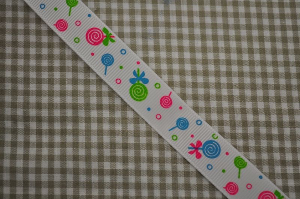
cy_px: 100
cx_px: 150
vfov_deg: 20.1
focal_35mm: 68
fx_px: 562
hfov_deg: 29.9
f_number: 5.3
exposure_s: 1/60
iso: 400
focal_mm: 45
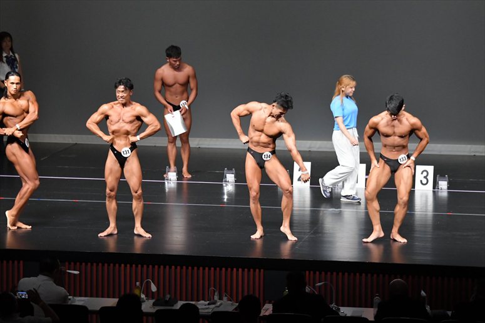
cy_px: 162
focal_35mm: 183
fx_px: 2464
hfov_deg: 11.2
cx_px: 242
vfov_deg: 7.5
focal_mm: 122
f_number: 5.6
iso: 5000
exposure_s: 1/400
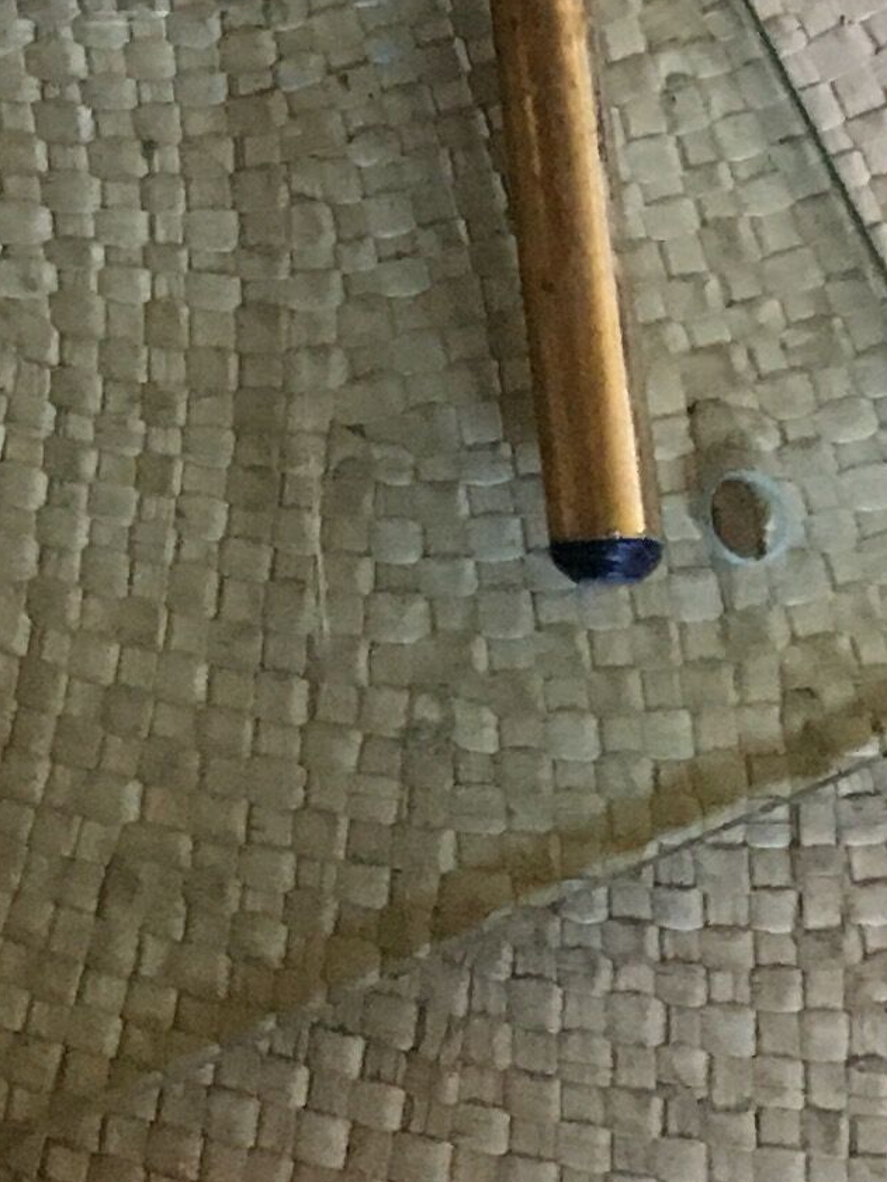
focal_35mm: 139
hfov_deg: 10.2
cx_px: -545
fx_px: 4748
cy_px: -1407
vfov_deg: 12.1
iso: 200
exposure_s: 1/25
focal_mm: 4.15
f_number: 2.2
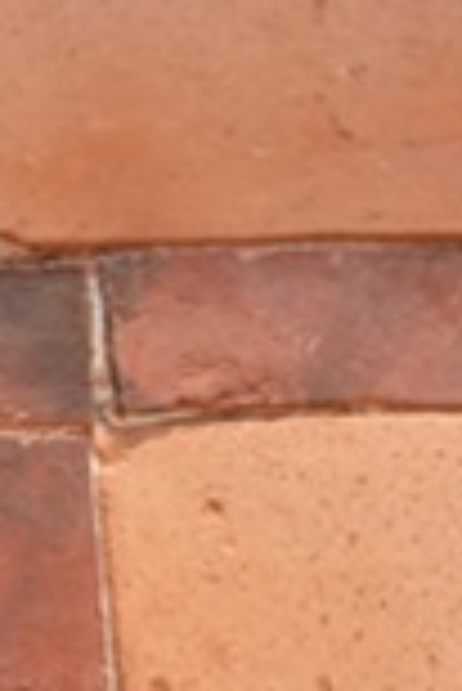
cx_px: -455
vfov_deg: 12.2
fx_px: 3201
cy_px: 18
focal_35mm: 167
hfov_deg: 7.9
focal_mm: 25.1
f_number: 8
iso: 1250
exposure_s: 1/2000
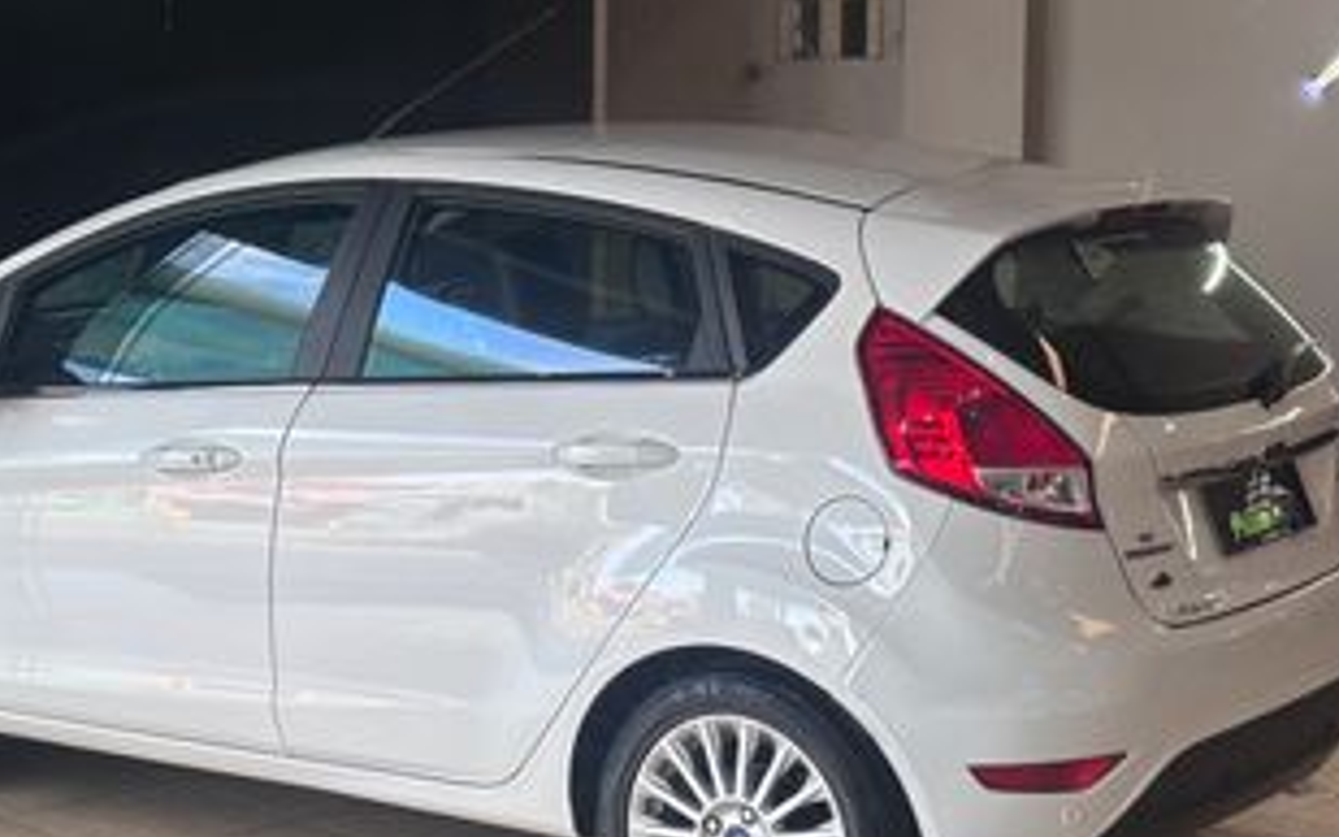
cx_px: 516
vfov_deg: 15.5
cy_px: 347
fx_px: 3065
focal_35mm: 84
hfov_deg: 24.6
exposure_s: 1/120
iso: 50
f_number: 1.6
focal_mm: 5.96
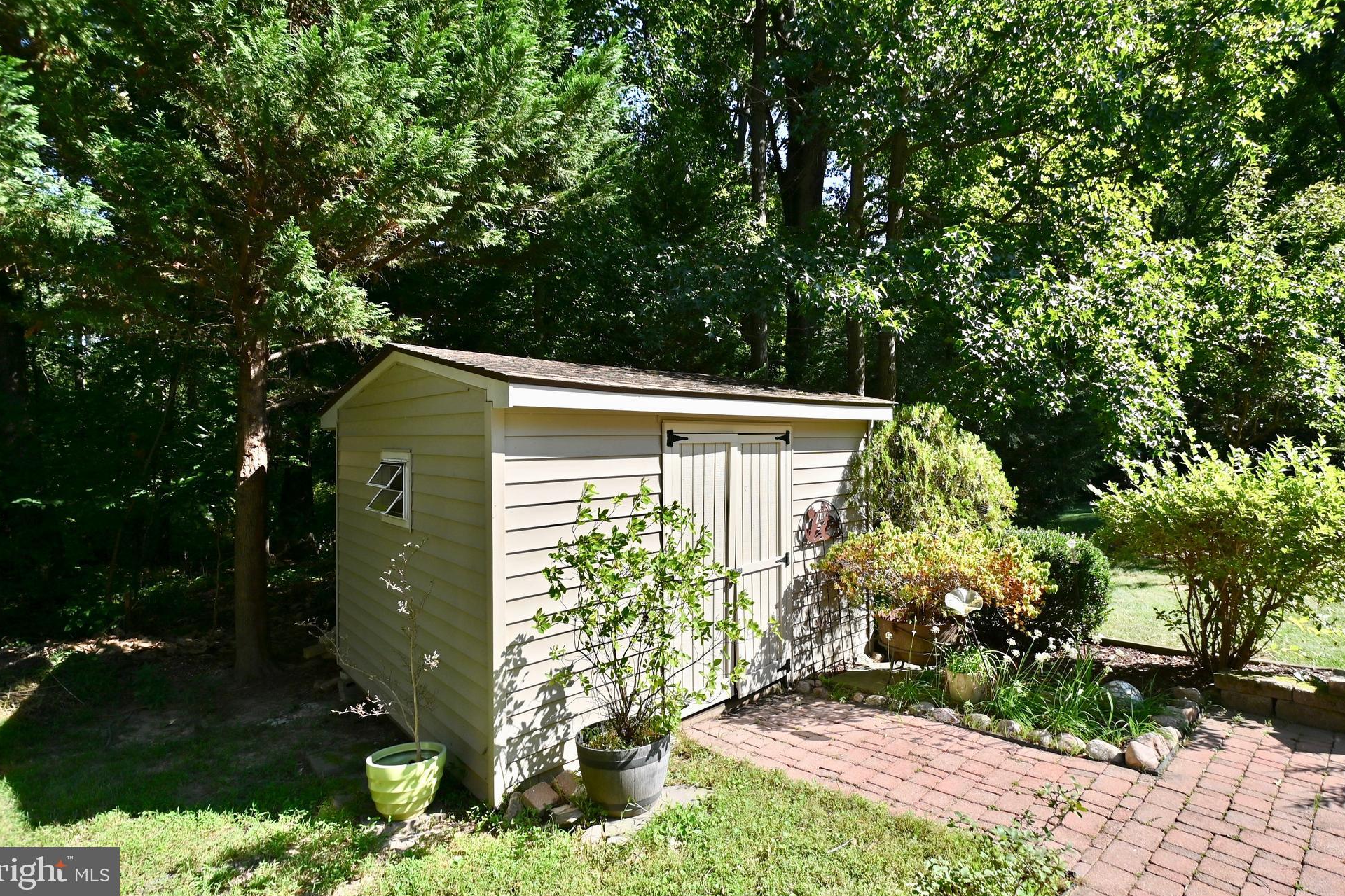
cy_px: 420
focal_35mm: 16
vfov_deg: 73.7
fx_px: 598
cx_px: 682
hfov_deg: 96.7
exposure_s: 1/320
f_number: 7.1
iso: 100
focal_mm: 10
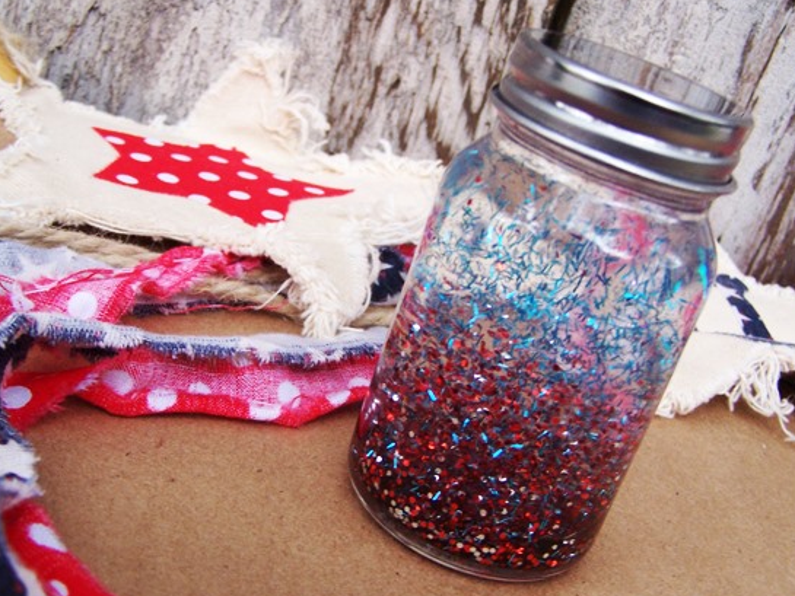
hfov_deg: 40.4
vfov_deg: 30.9
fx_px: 1080
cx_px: 371
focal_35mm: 47
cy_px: 313
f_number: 2.8
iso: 140
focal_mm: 6.7
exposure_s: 1/25
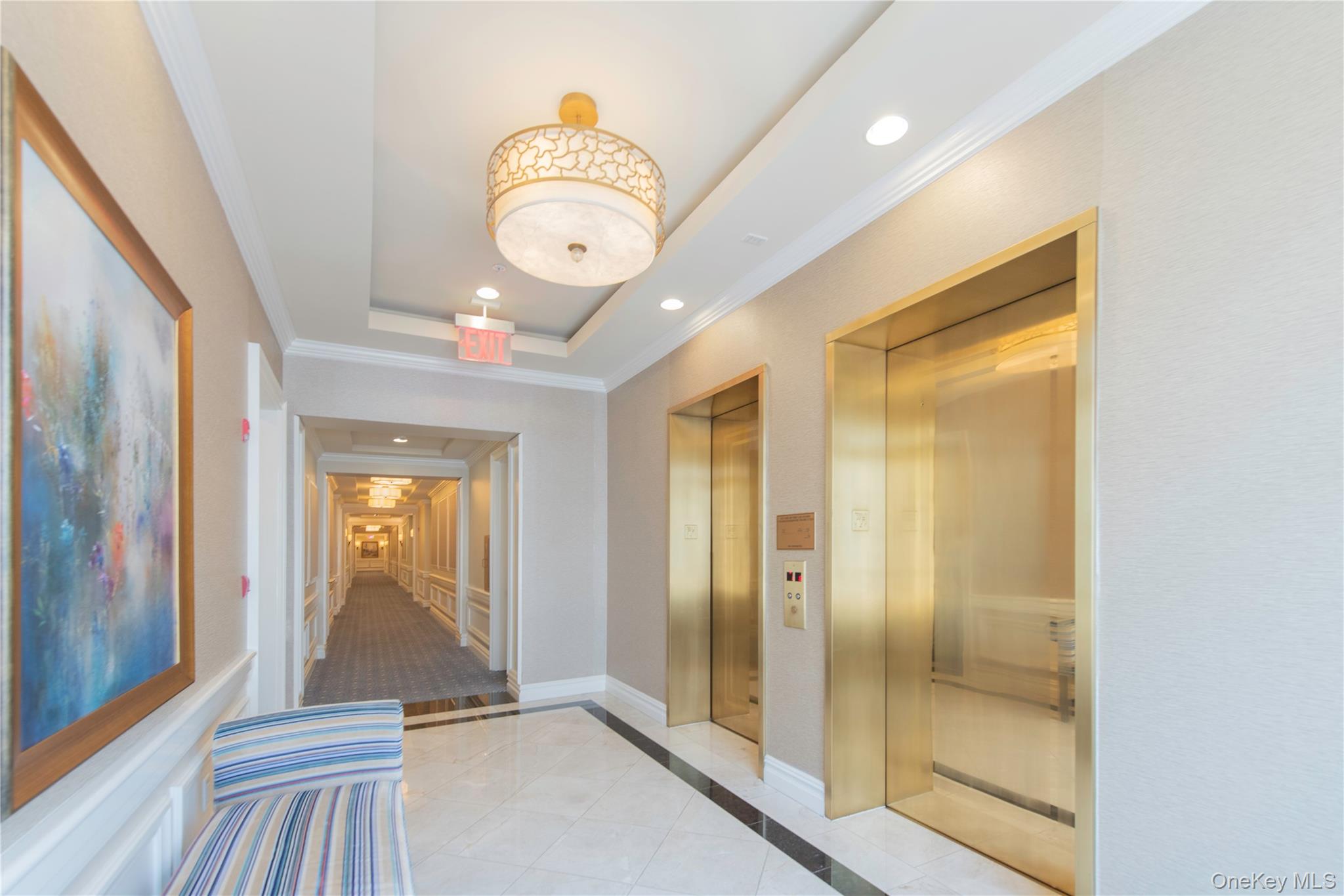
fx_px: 523
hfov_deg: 104.3
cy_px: 448
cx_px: 672
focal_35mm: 14
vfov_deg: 81.2
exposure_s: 1/25
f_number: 5
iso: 400
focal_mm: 14
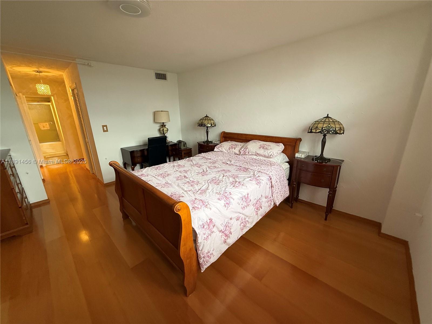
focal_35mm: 14
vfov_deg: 85.7
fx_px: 175
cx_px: 216
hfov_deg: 102.1
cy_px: 162
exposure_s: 1/60
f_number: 2.2
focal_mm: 2.22
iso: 160
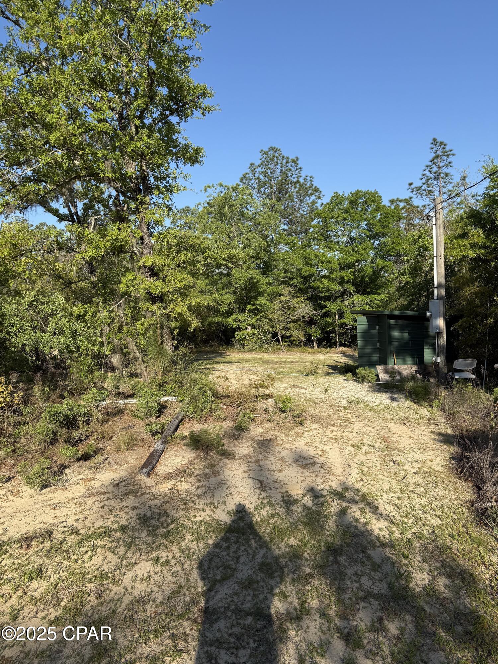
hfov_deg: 56.8
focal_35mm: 24
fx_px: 460
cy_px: 332
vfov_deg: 71.6
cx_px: 249
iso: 80
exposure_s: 1/3279
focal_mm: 6.76
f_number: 1.78
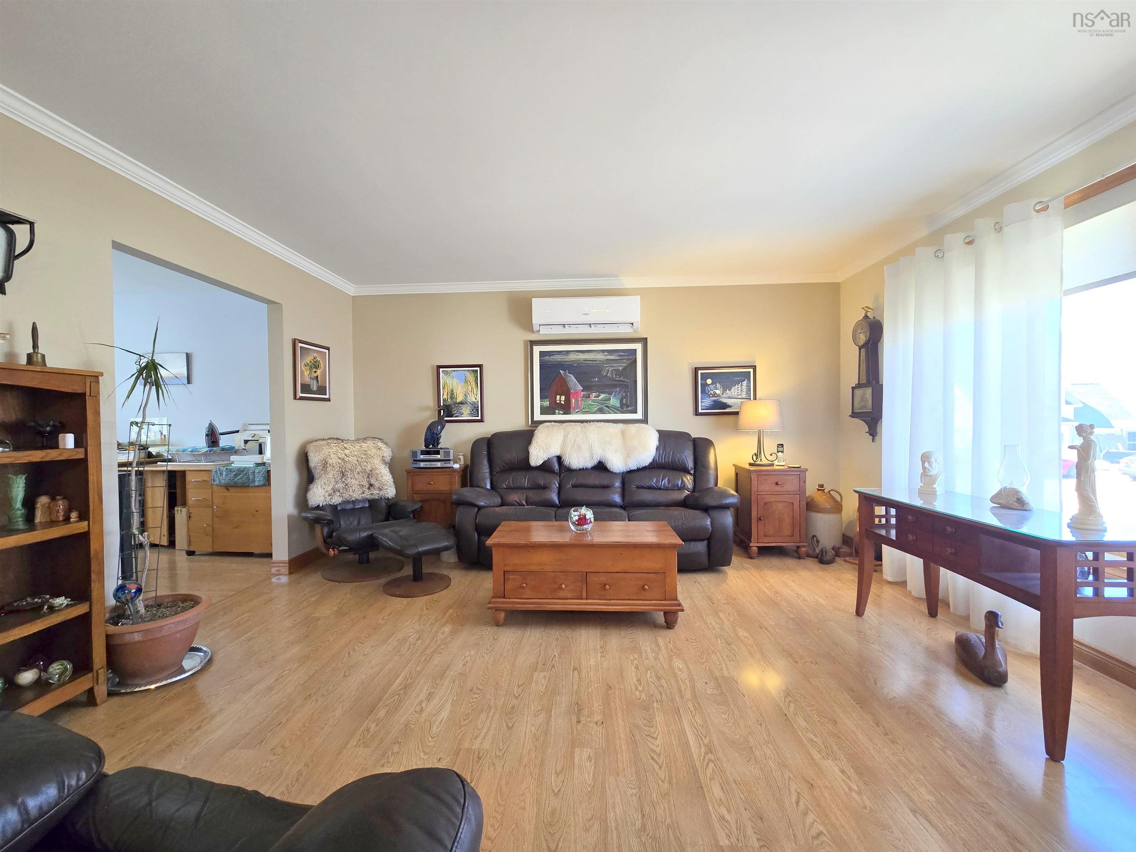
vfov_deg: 89.9
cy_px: 426
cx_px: 568
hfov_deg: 106.2
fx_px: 427
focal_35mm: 13
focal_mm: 2.2
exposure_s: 1/60
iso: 125
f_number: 2.2
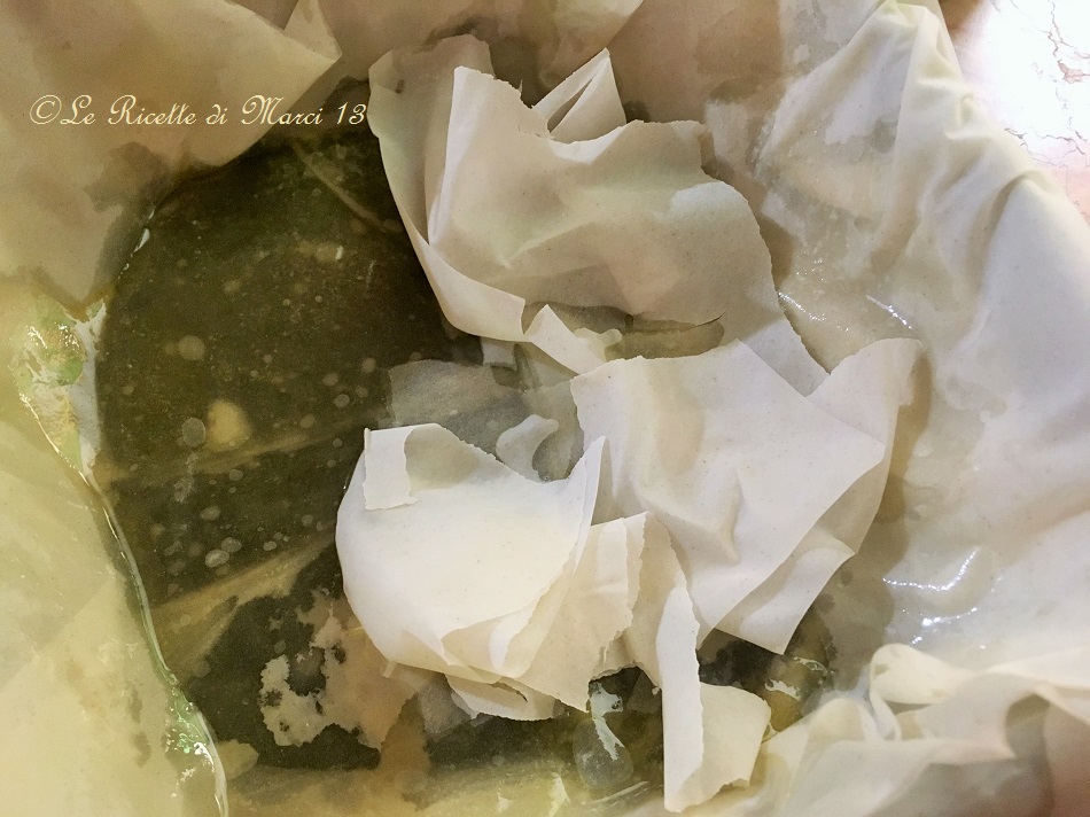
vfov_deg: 48.2
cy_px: 408
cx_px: 545
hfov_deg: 61.7
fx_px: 913
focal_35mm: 29
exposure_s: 1/20
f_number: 2.2
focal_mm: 4.15
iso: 200
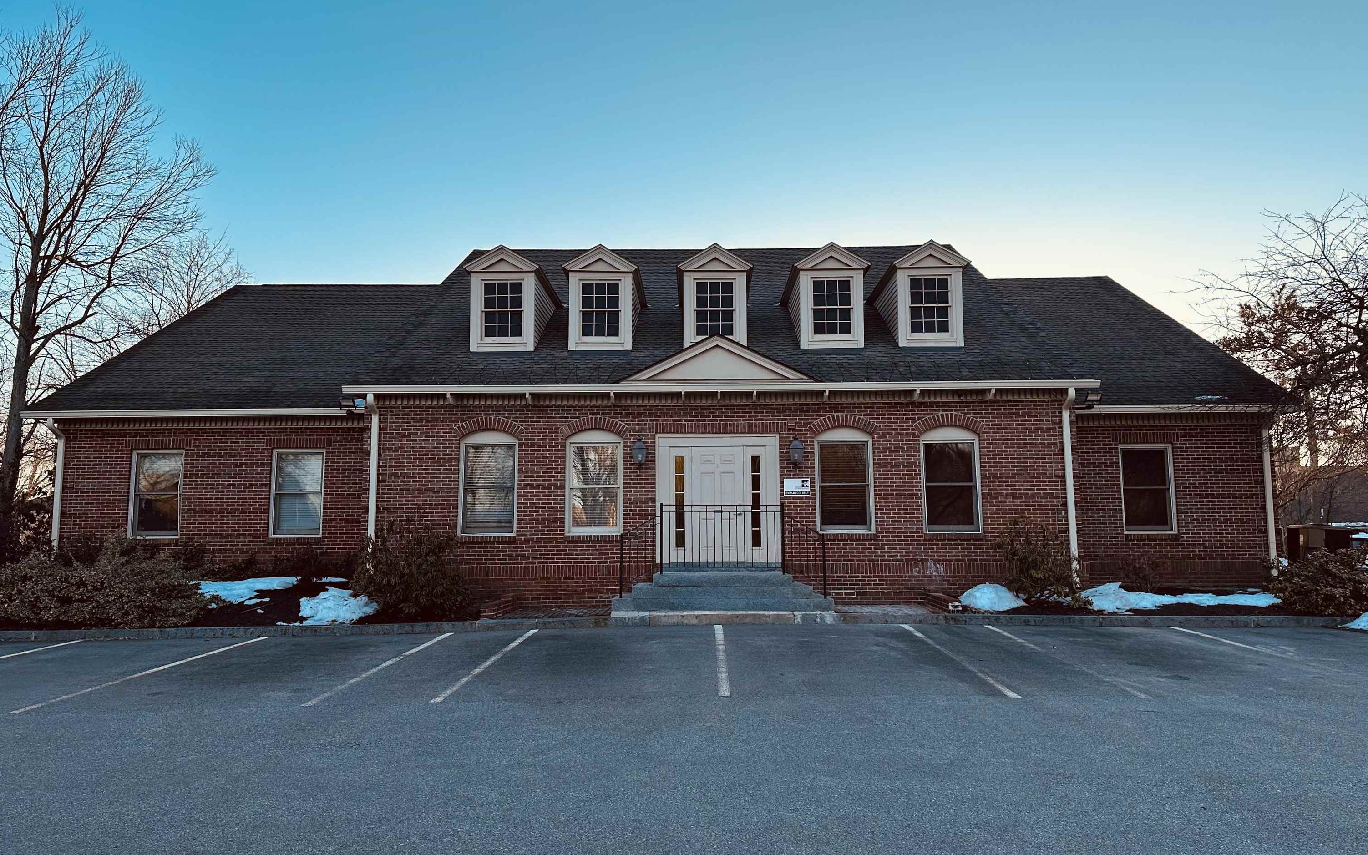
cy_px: 428
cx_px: 690
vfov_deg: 47.6
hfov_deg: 70.4
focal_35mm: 26
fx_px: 969
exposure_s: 1/1473
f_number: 1.78
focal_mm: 6.86
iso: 80
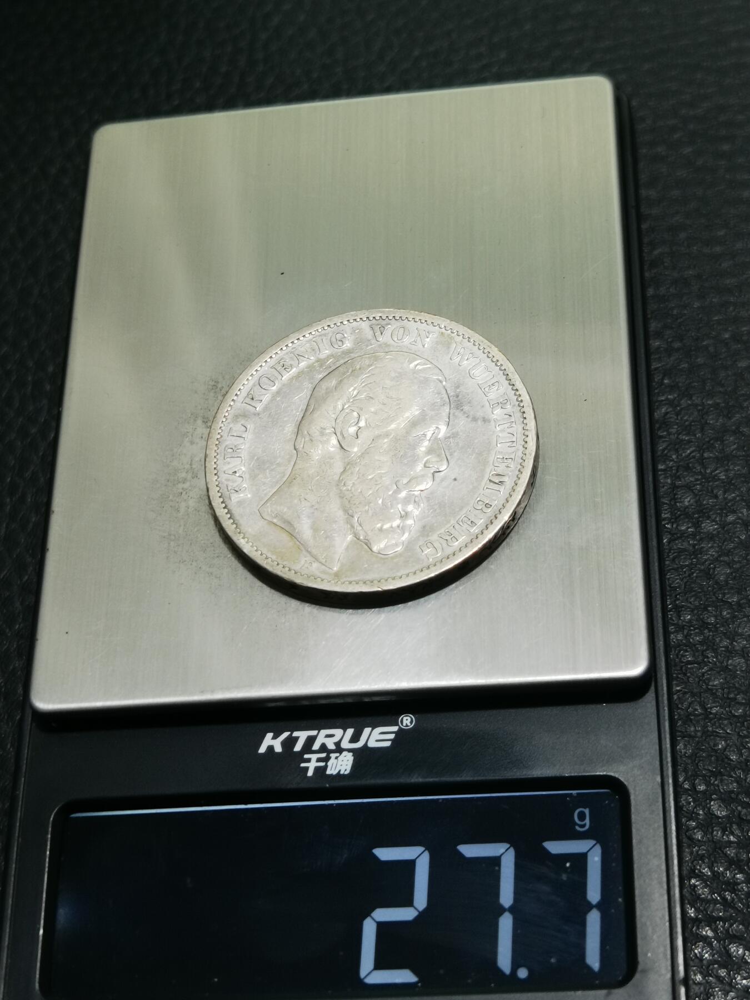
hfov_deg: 23.7
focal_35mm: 62
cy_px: 500
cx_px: 375
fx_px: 1791
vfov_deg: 31.2
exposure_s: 1/100
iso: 100
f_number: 1.9
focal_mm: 6.67
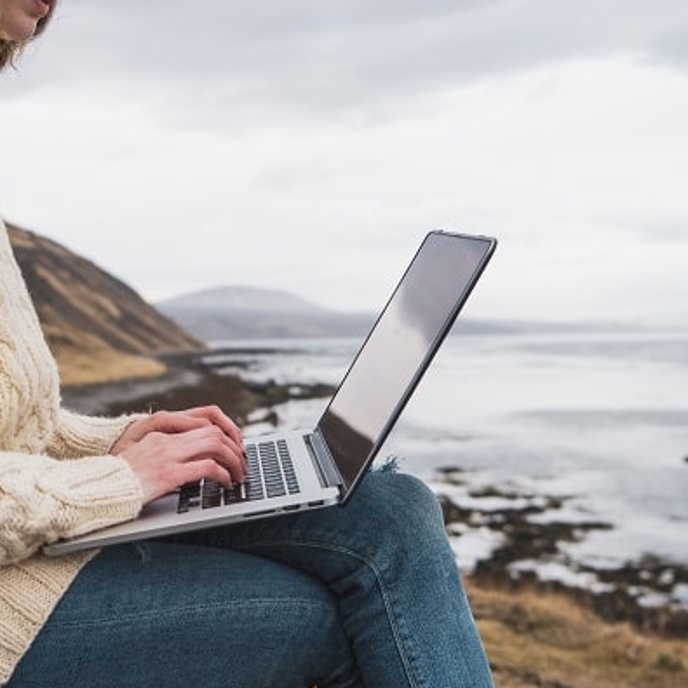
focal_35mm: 62
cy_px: 345
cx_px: 197
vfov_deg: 27.7
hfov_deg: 27.4
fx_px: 1394
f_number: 4
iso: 100
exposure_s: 1/250
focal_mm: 32
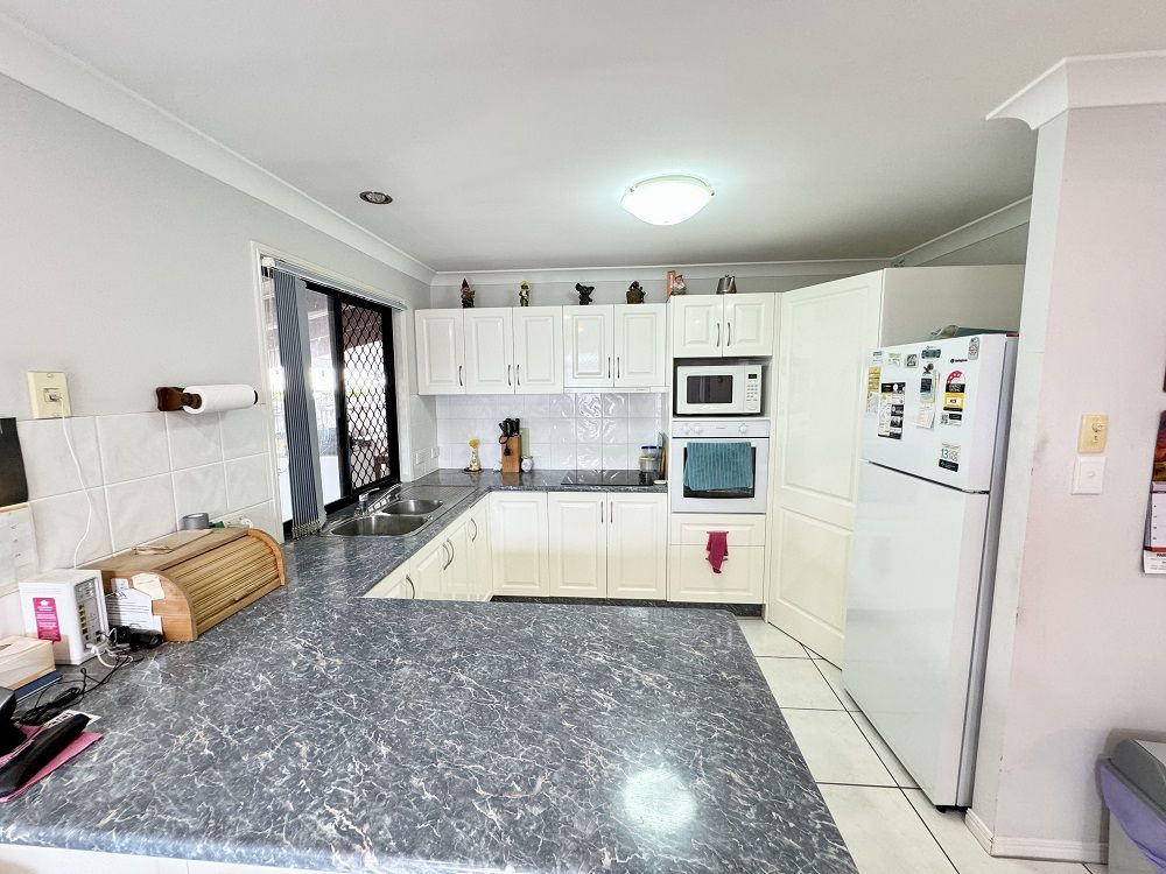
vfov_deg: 85.7
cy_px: 437
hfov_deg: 102.1
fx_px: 472
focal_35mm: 14
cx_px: 583
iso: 200
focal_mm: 2.22
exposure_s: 1/50
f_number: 2.2
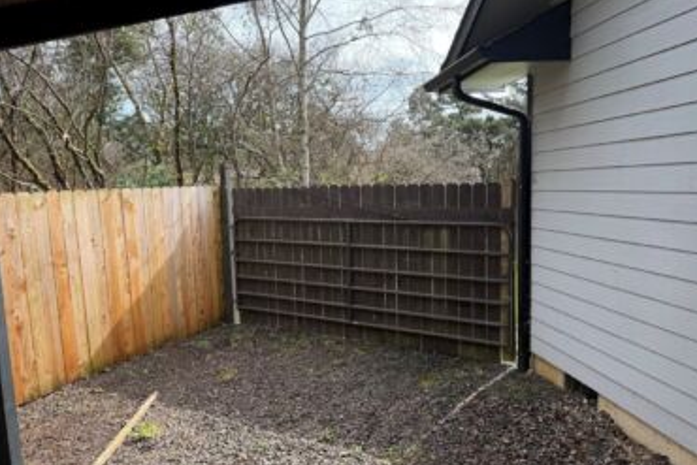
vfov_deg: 47.9
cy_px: 245
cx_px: 343
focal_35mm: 27
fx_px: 523
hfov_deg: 67.4
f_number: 1.78
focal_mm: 6.76
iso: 100
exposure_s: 1/1314
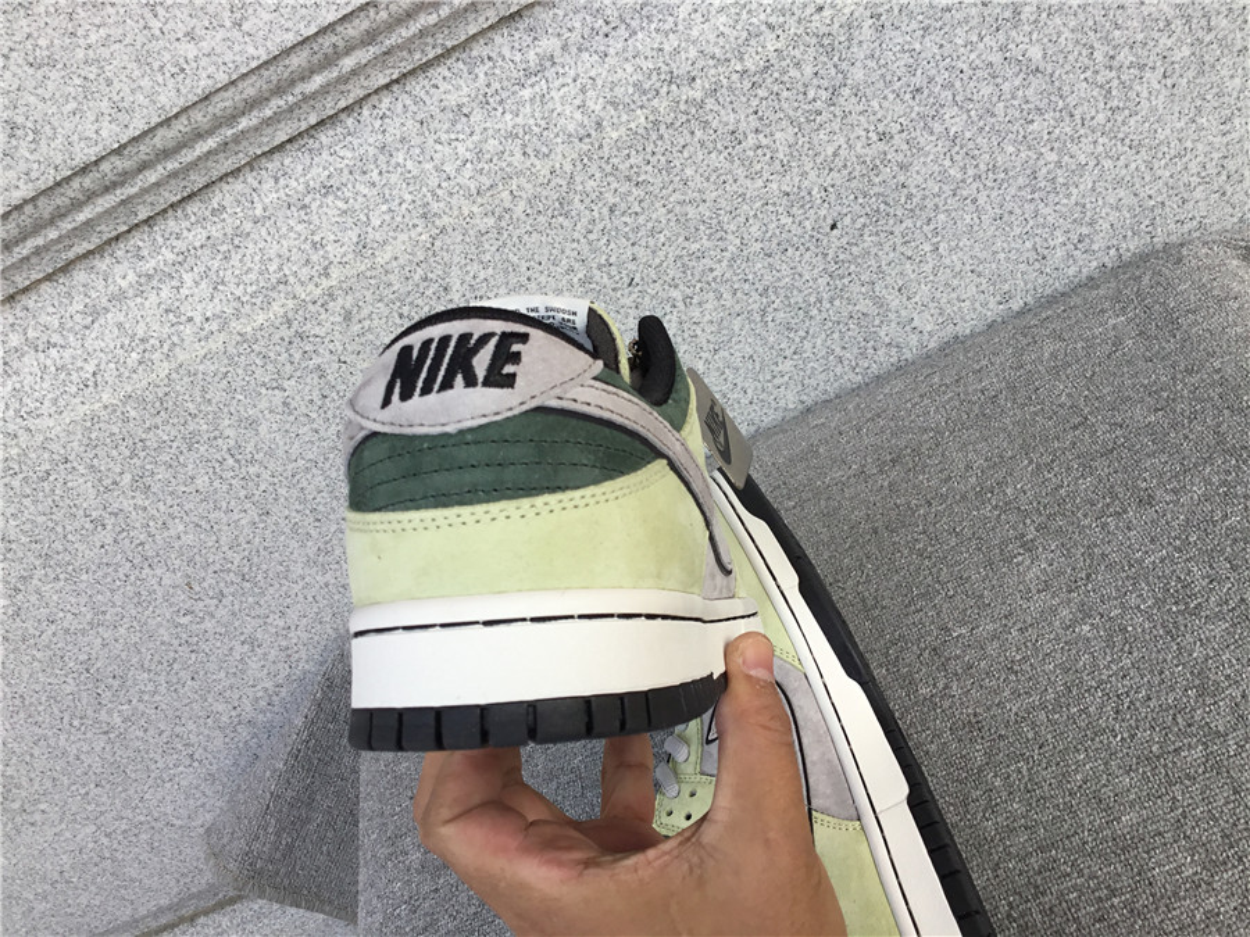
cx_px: 625
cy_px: 468
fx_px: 1119
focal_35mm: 31
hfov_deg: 58.4
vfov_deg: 45.4
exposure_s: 1/401
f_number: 2.4
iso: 25
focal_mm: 3.3
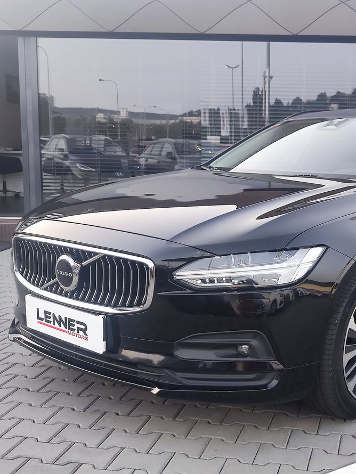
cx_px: 289
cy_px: 239
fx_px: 425
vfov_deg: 58.3
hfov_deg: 43.2
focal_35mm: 31
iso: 1673
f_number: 1.69
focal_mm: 7.01
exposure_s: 1/50
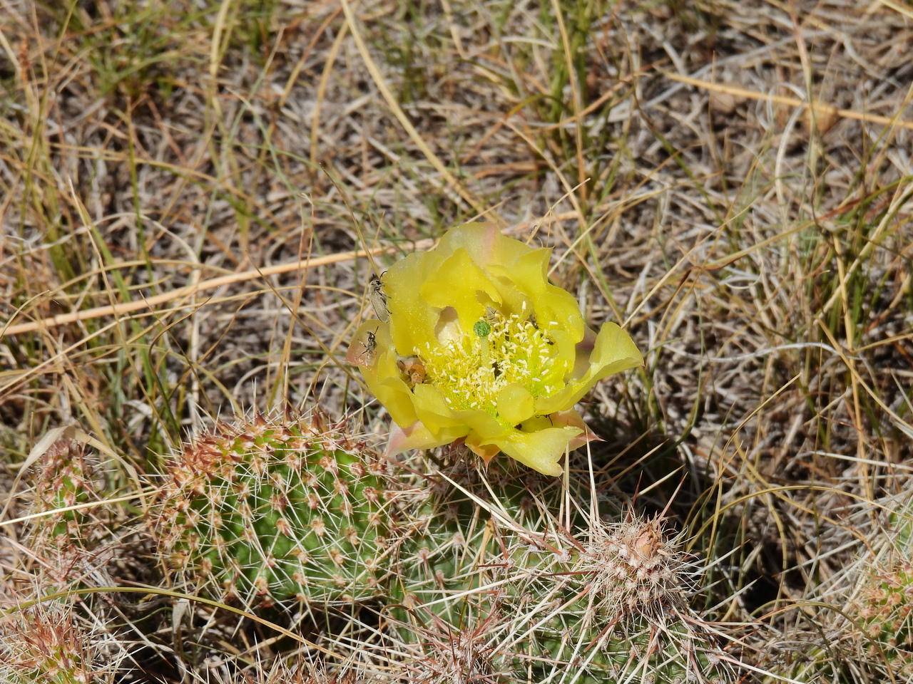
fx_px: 10550
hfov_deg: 5.0
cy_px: 342
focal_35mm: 400
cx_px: 456
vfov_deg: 3.7
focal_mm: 71.4
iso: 100
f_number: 5
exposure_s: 1/1250
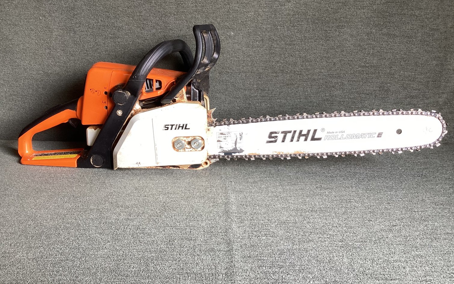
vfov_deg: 38.3
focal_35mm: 33
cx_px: 228
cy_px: 129
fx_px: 408
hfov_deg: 58.1
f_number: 2.4
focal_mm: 3.3
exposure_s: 1/60
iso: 64
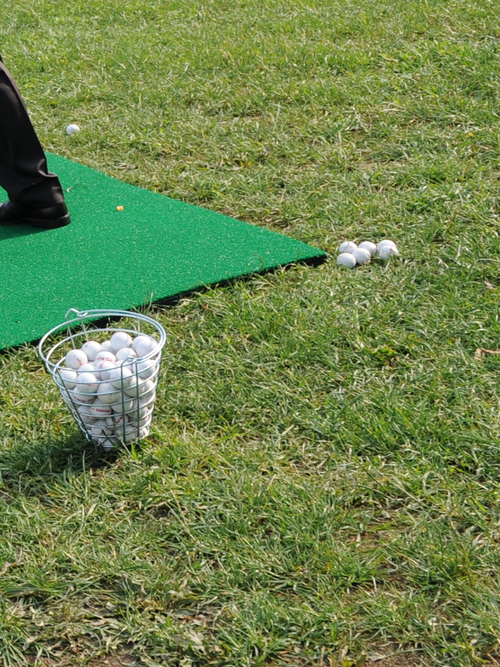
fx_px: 1599
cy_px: 107
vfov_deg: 23.1
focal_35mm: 83
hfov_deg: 14.4
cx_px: -535
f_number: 8
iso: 250
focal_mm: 24
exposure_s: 1/250
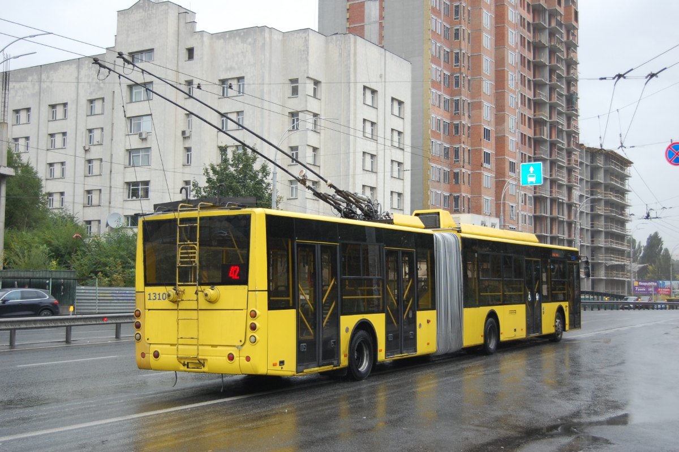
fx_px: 905
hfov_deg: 41.1
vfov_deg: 28.0
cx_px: 340
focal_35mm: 48
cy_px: 226
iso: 400
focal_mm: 32
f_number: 4.5
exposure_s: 1/400
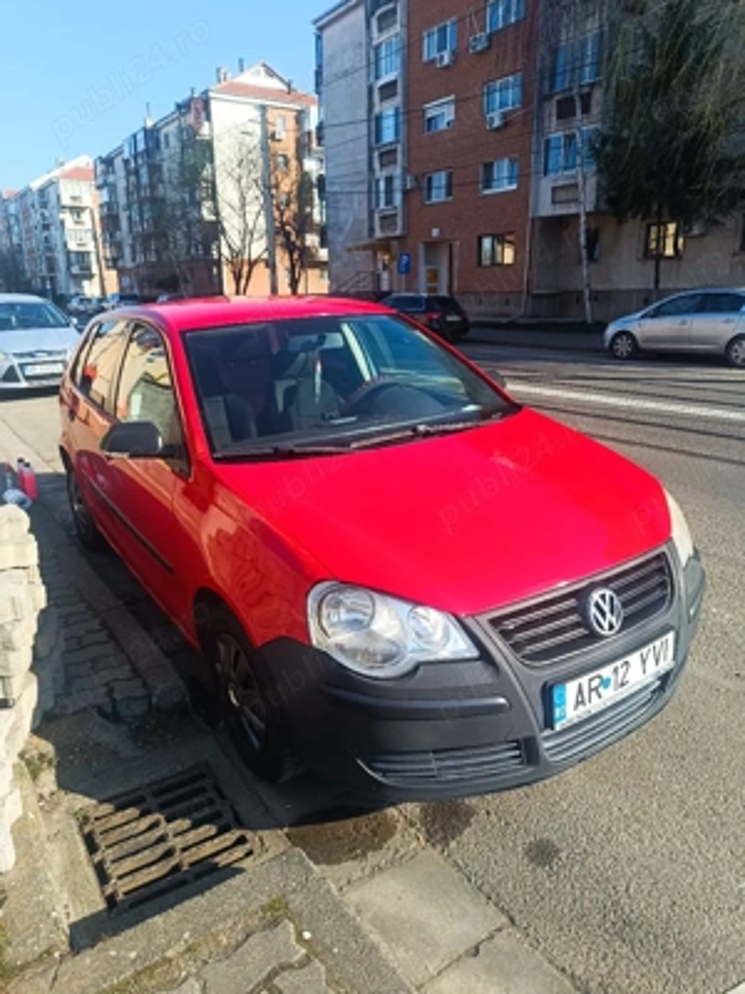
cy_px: 497
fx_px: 689
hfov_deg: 56.8
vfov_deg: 71.6
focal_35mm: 24
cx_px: 372
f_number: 1.88
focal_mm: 5.59
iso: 51
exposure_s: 1/714
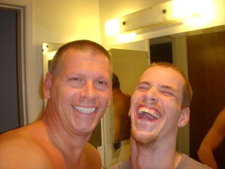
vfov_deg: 37.7
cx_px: 112
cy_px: 84
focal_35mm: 38
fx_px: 247
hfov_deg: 49.0
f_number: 3.3
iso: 100
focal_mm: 6.3
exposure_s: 1/40
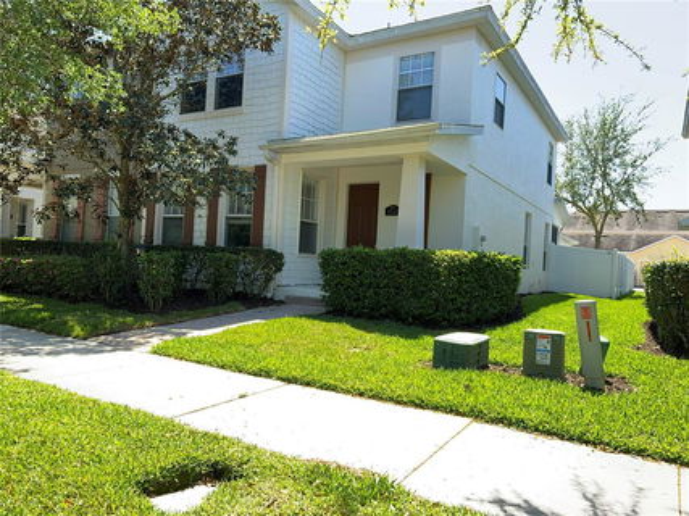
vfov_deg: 53.0
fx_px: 517
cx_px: 344
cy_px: 258
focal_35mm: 26
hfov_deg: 67.3
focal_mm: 5.7
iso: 50
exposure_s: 1/411
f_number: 1.5
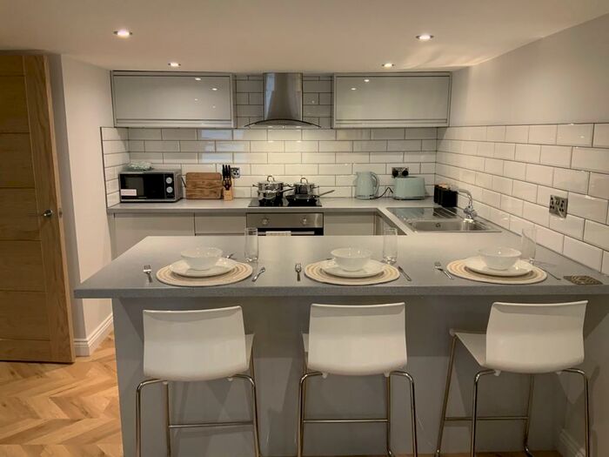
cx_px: 304
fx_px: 510
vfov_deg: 48.2
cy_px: 228
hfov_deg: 61.7
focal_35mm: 29
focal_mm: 3
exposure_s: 1/50
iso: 160
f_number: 1.8
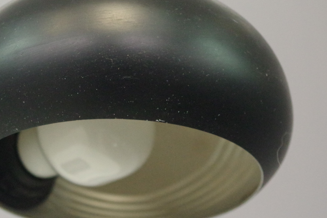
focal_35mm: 73
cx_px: 91
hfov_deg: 27.4
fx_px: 663
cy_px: 96
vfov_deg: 18.7
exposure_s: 1/60
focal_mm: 28.13
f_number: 4
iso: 6400
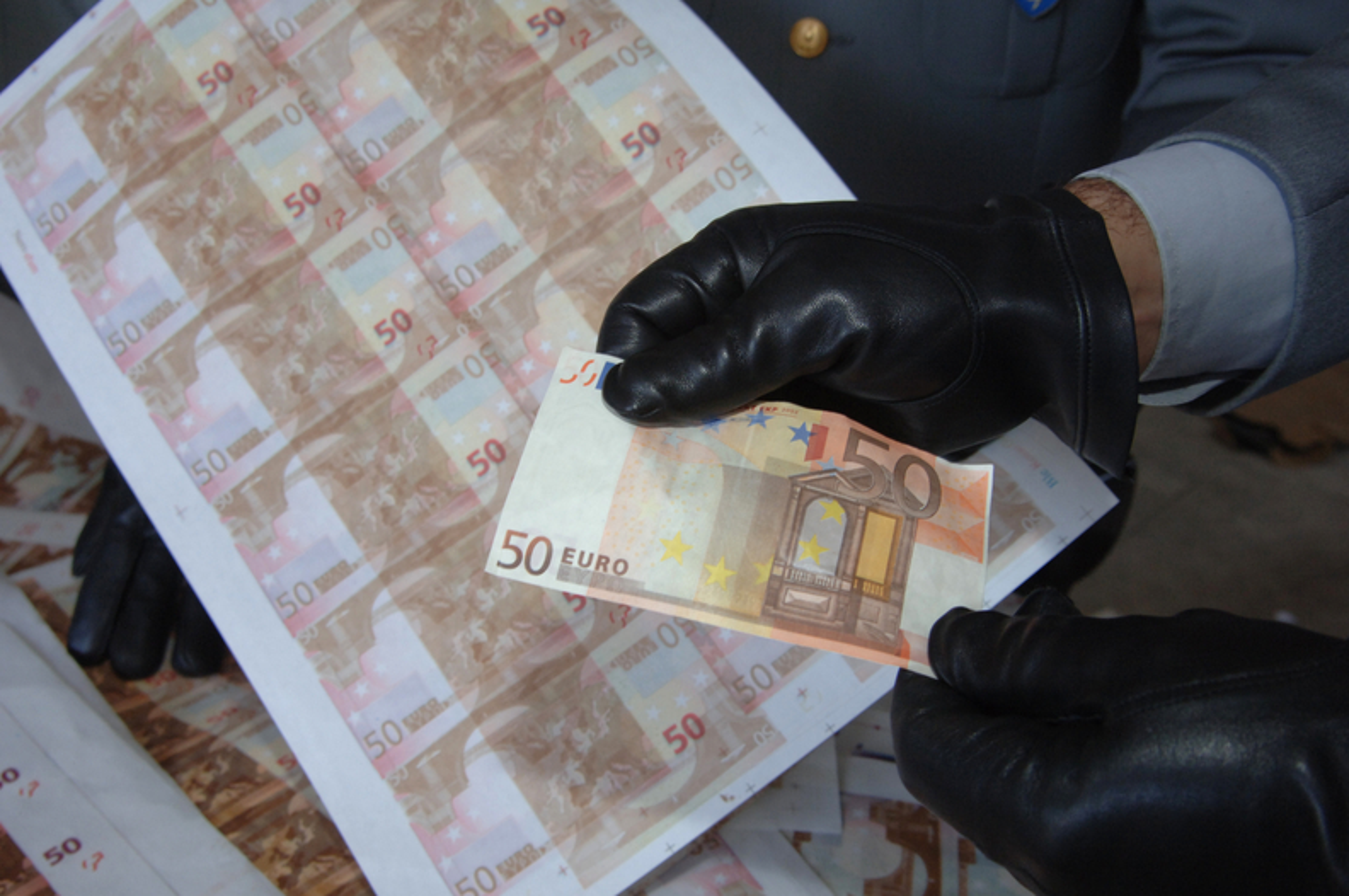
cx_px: 674
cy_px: 448
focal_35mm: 36
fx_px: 1347
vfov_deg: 36.8
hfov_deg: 53.2
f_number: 5.6
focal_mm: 24
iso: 400
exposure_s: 1/60
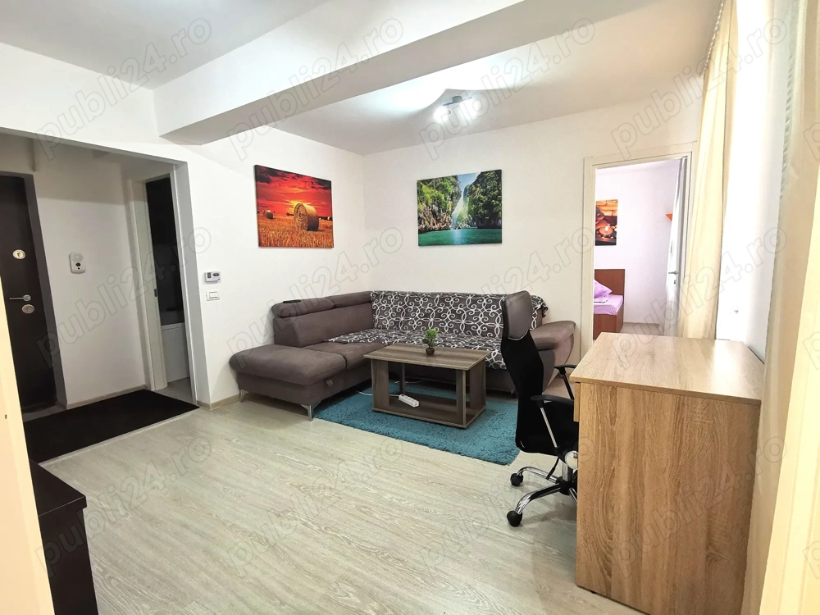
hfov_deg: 91.0
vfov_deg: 74.7
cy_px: 308
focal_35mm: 17
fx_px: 403
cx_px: 410
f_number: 2.2
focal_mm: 2.26
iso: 320
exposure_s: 1/50
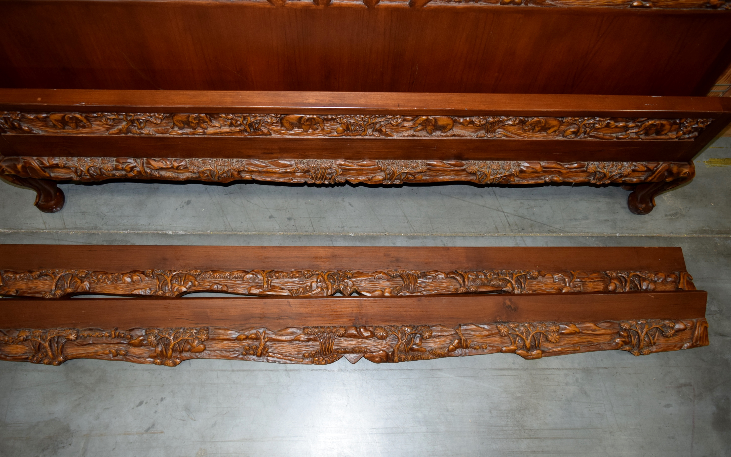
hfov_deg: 66.5
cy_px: 220
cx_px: 362
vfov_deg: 44.5
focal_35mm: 28
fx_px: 558
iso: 1000
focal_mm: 18
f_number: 3.5
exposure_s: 1/60
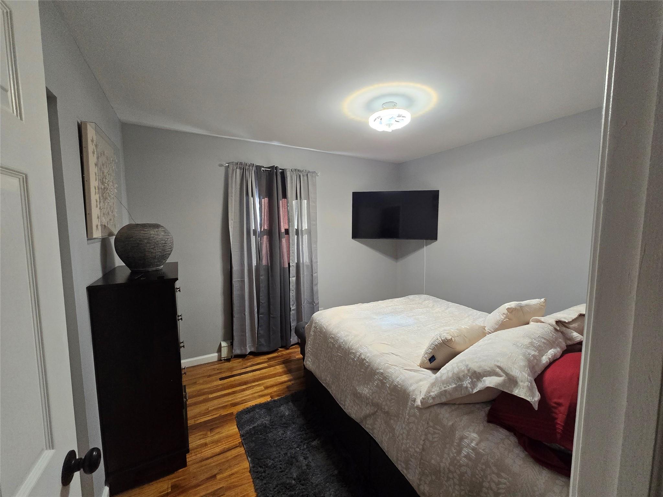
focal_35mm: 13
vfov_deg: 89.9
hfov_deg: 106.2
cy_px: 248
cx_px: 332
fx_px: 249
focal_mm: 2.2
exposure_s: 1/100
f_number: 2.2
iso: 320
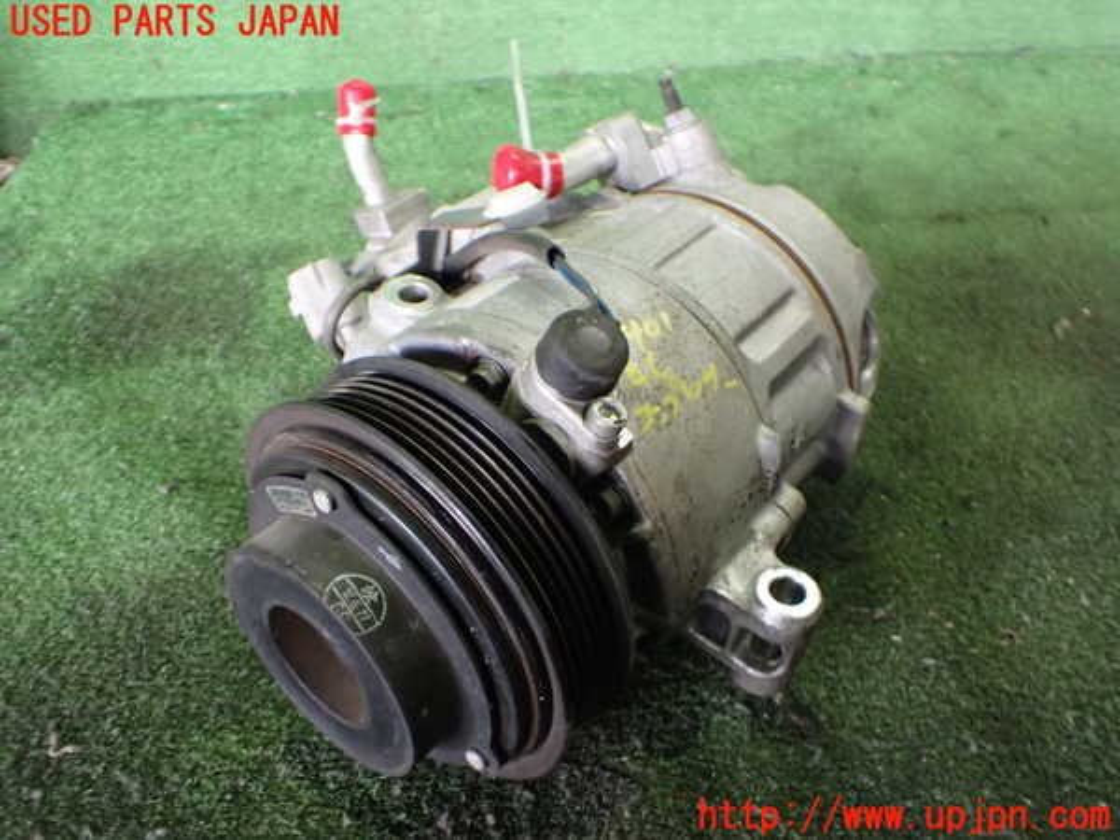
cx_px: 560
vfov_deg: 46.8
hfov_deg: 60.0
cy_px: 420
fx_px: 971
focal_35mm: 30
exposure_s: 1/80
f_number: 2.3
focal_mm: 5.4
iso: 800
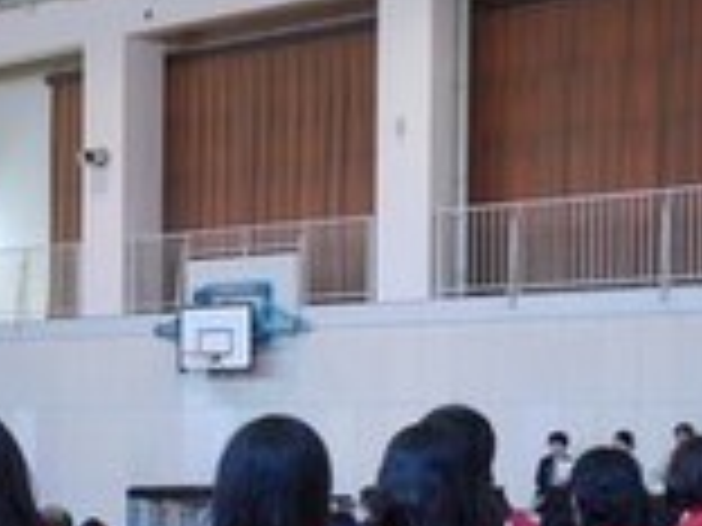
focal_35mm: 90
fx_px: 1825
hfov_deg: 21.1
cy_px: 470
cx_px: 9
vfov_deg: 16.2
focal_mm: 14
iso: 160
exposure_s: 1/30
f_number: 4
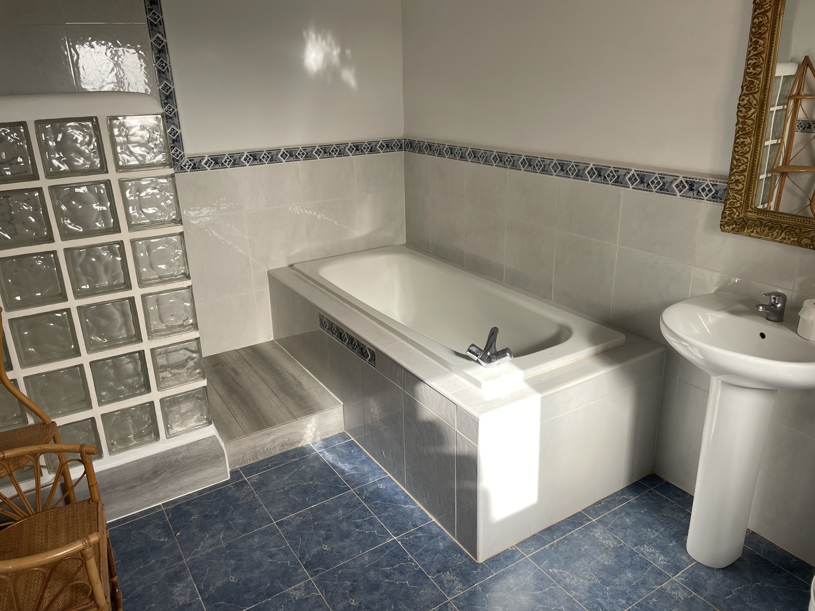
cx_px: 408
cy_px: 306
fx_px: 612
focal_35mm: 26
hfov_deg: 67.3
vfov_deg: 53.1
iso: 40
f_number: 1.6
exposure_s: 1/121
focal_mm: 4.2
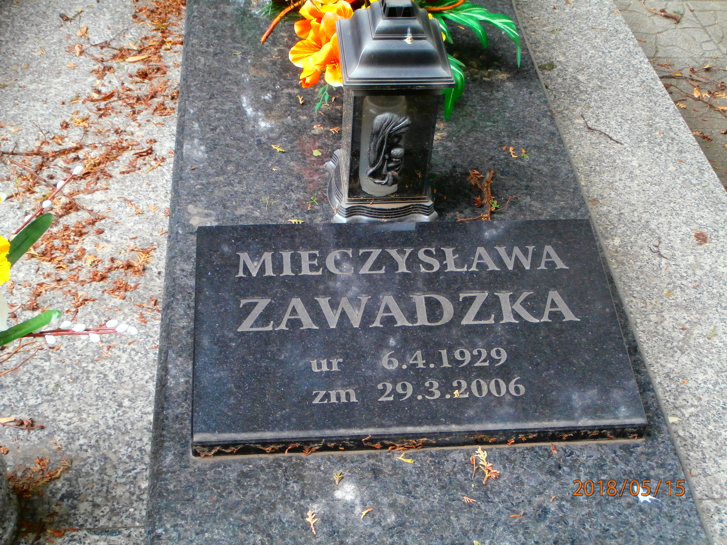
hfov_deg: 40.4
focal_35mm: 47
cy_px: 272
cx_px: 364
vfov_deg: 30.9
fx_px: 987
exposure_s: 1/60
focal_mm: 8.29
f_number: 4.2
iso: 200
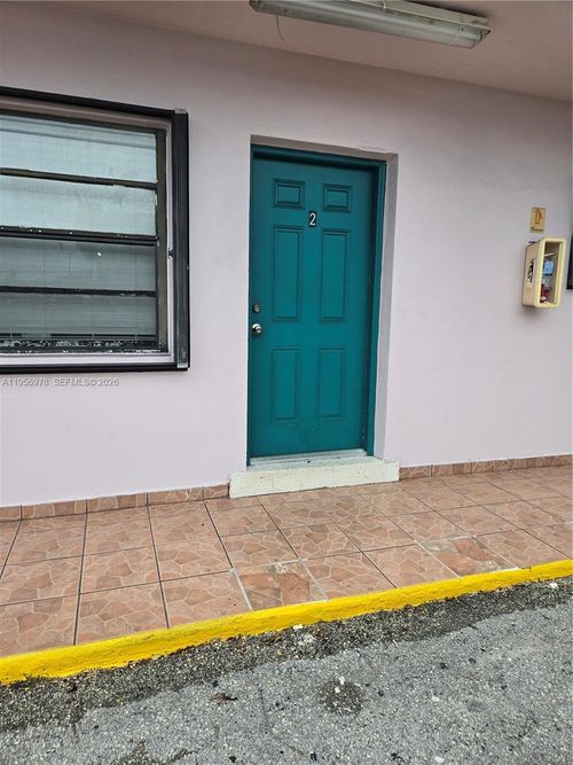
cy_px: 382
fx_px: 508
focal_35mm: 23
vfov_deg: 73.9
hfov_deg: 58.9
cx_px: 286
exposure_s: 1/270
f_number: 1.8
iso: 25
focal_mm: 5.4
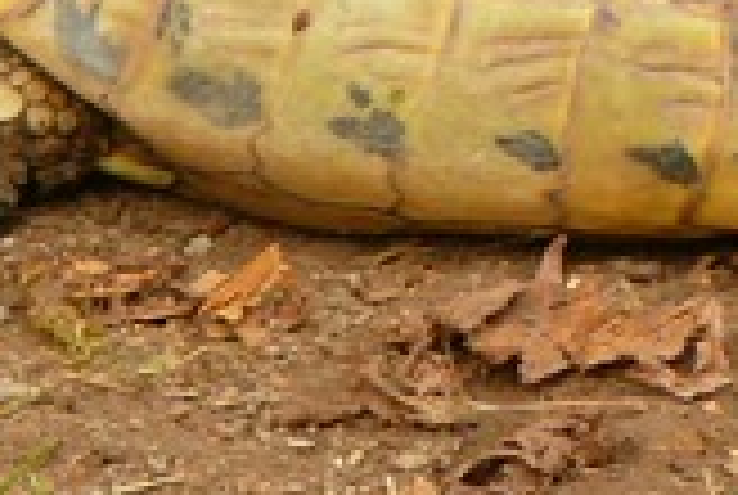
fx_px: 22591
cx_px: 616
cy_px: -706
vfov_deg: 1.3
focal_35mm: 1100
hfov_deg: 1.9
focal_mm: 49
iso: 100
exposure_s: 1/50
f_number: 3.6
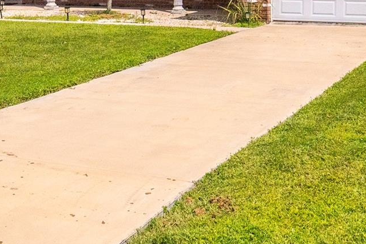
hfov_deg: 39.6
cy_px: 23
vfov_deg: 26.1
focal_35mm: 50
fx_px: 508
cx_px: 172
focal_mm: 20
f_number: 3.5
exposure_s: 1/2500
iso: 640
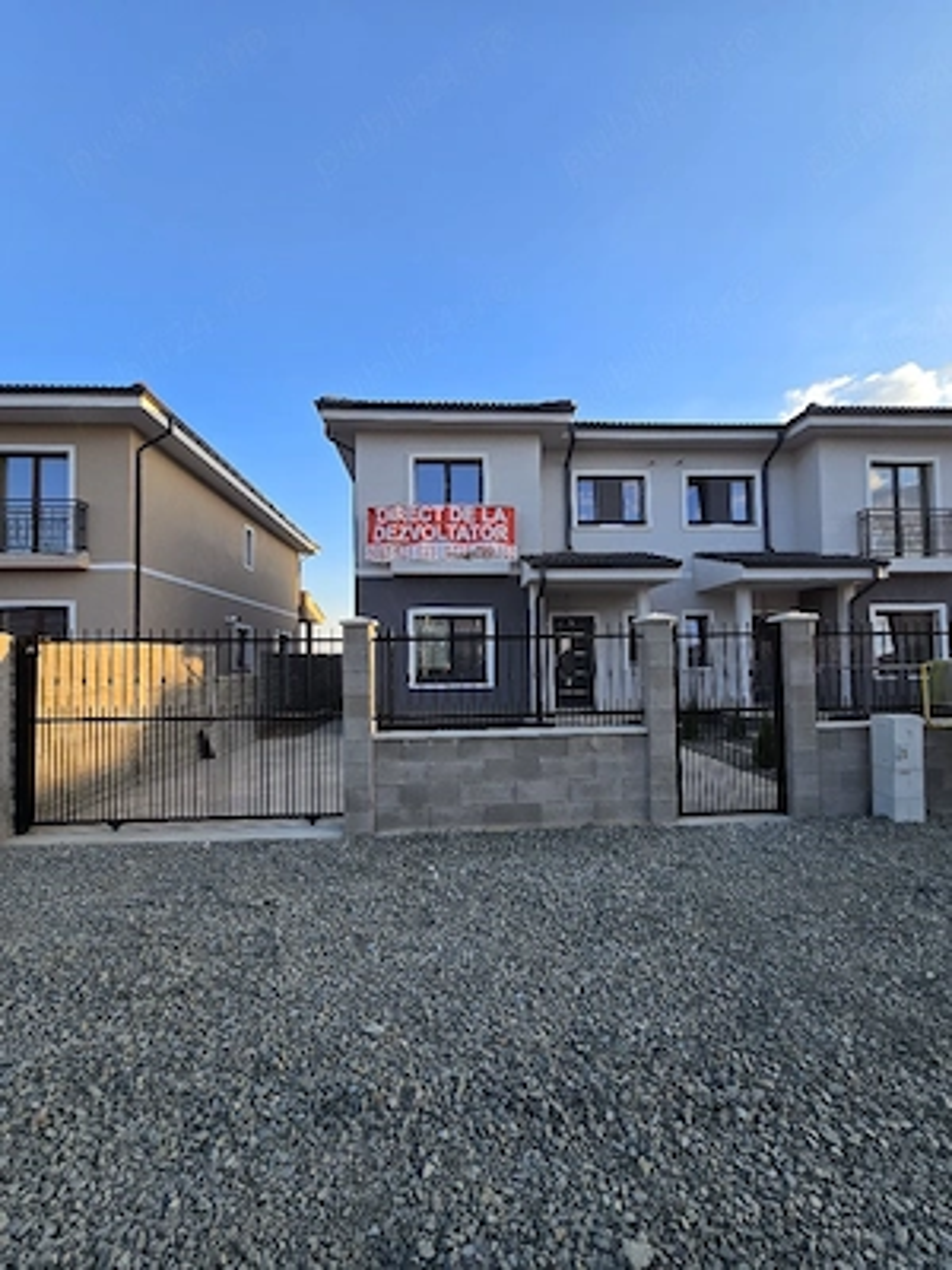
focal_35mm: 13
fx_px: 477
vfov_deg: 106.2
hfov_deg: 89.9
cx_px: 476
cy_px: 635
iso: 50
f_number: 2.2
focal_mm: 2.2
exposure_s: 1/357
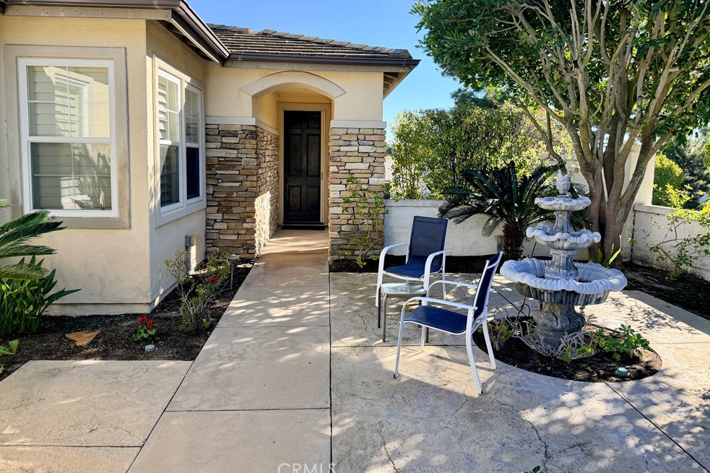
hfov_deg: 69.4
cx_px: 357
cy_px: 203
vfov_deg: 49.4
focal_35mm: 26
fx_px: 513
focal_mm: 6.76
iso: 100
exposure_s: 1/1437
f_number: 1.78
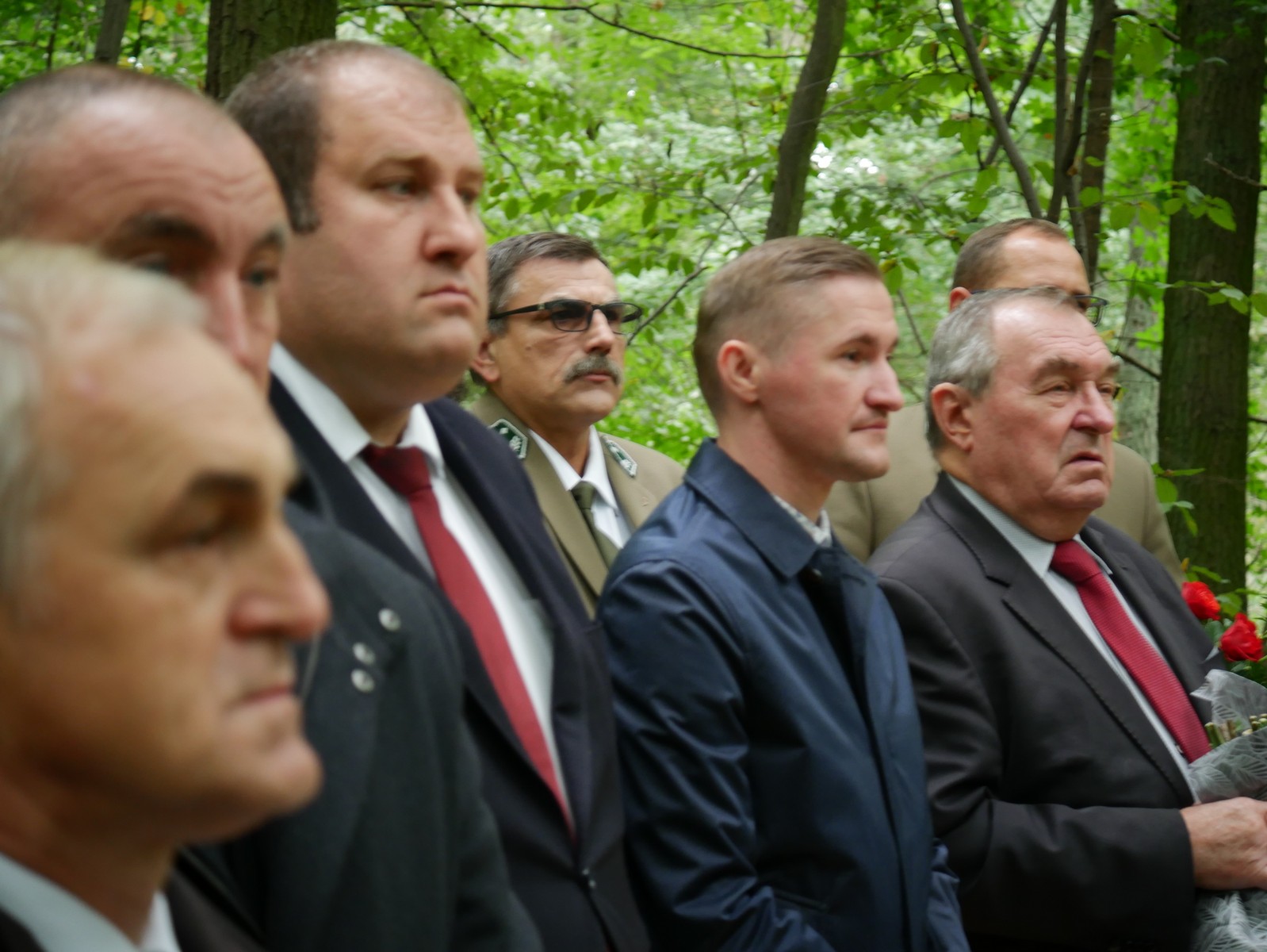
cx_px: 634
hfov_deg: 21.8
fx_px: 3296
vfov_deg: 16.4
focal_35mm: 90
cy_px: 476
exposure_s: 1/30
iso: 800
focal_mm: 45
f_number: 4
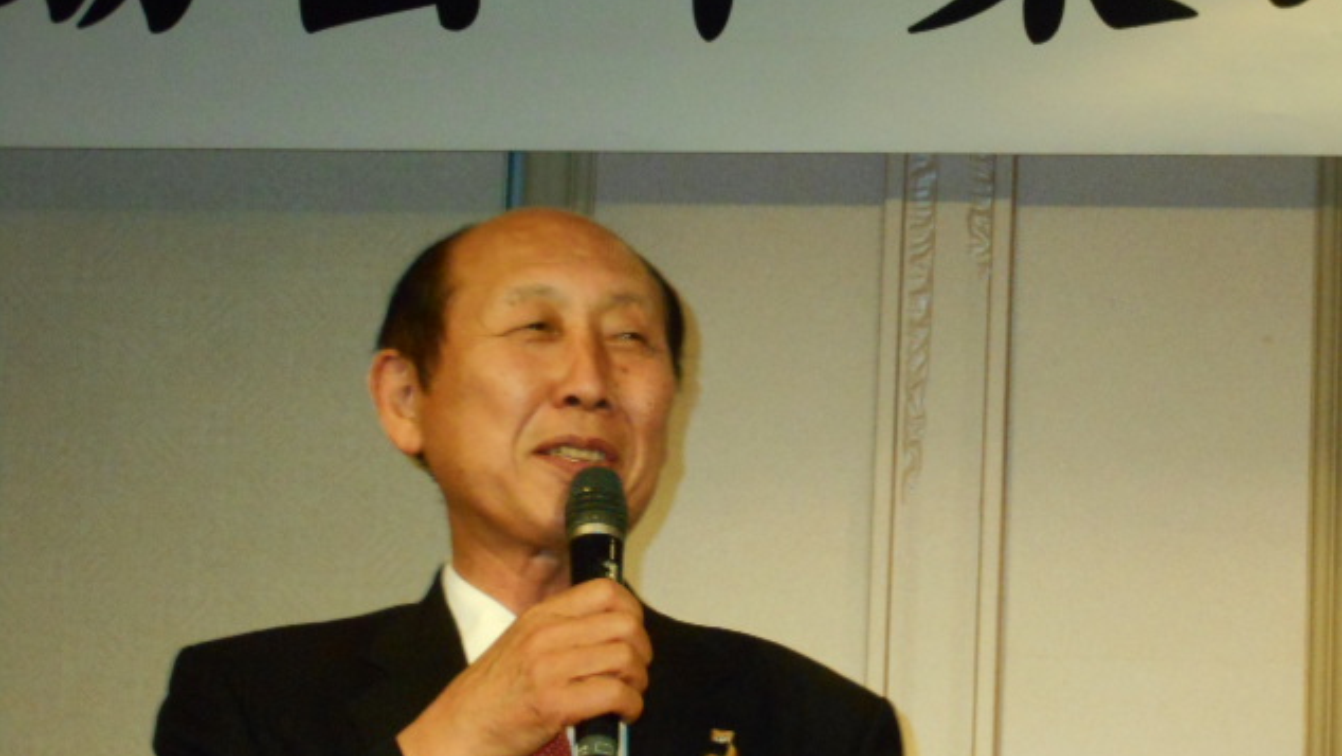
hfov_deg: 15.0
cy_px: 483
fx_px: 5090
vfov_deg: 8.5
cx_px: 673
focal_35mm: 143
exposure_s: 1/60
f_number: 6.5
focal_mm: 23
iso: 900
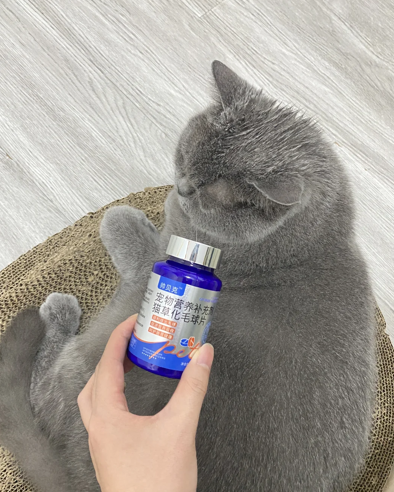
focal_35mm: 28
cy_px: 254
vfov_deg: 62.2
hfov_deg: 51.5
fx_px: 408
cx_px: 196
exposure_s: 1/25
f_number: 1.8
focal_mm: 4.25
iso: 640
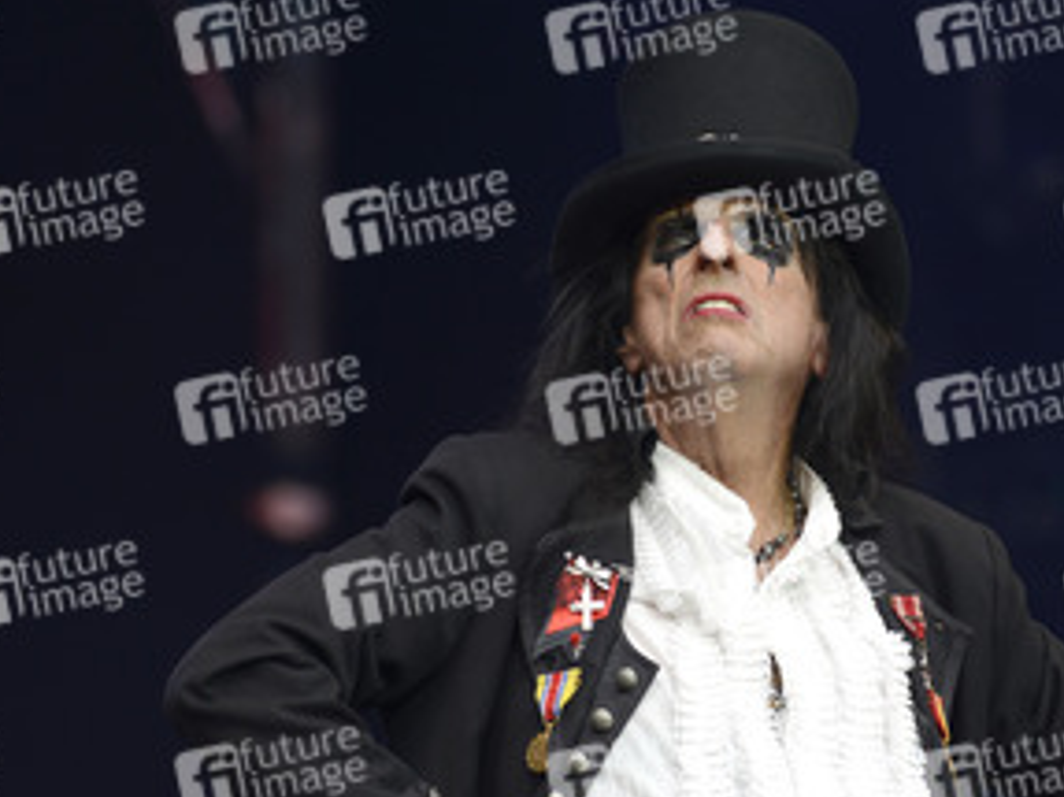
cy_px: 493
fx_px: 8818
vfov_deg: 5.2
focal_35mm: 287
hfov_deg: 6.9
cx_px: 691
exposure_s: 1/800
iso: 320
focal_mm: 190
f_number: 5
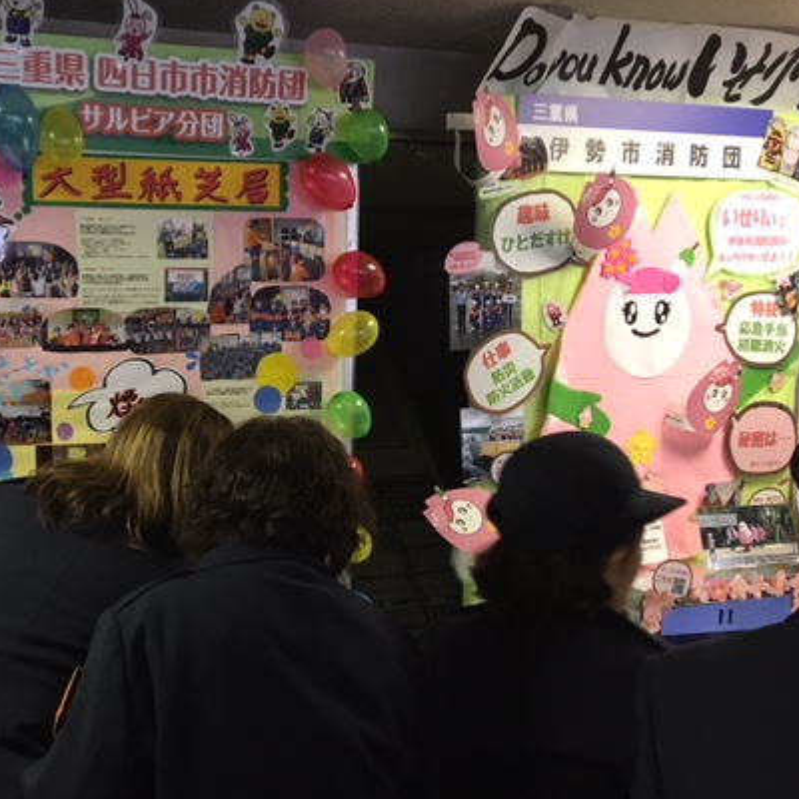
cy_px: 469
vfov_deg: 40.8
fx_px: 1071
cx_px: 184
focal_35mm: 41
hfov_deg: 39.6
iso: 125
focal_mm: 4.15
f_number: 2.2
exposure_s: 1/30
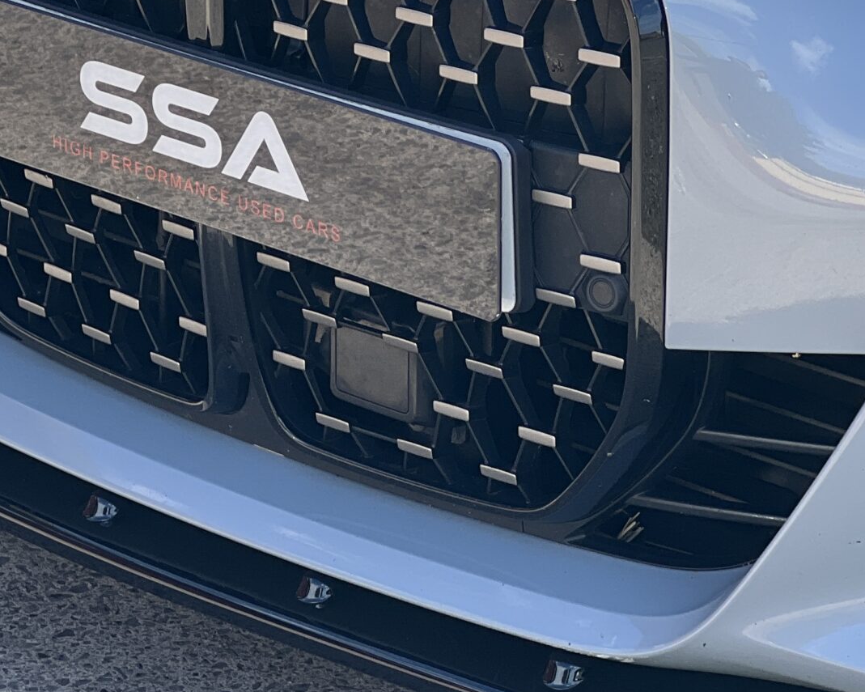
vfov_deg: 8.5
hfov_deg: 10.7
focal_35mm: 180
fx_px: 4608
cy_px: -26
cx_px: 517
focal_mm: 9
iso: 25
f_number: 2.8
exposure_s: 1/186
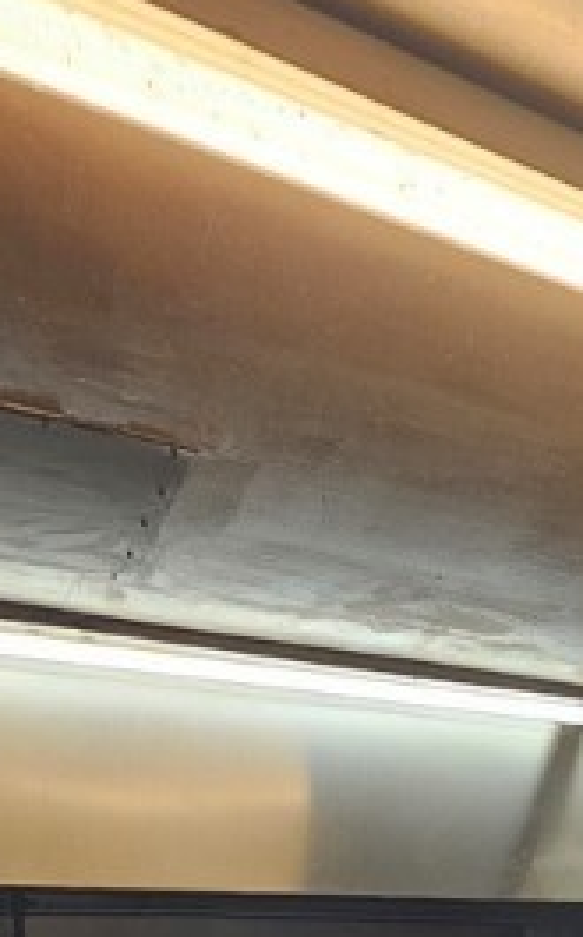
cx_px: 735
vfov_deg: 40.0
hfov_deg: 27.3
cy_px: 1032
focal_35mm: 40
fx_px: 1020
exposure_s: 1/66
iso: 80
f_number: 2.2
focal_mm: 2.2
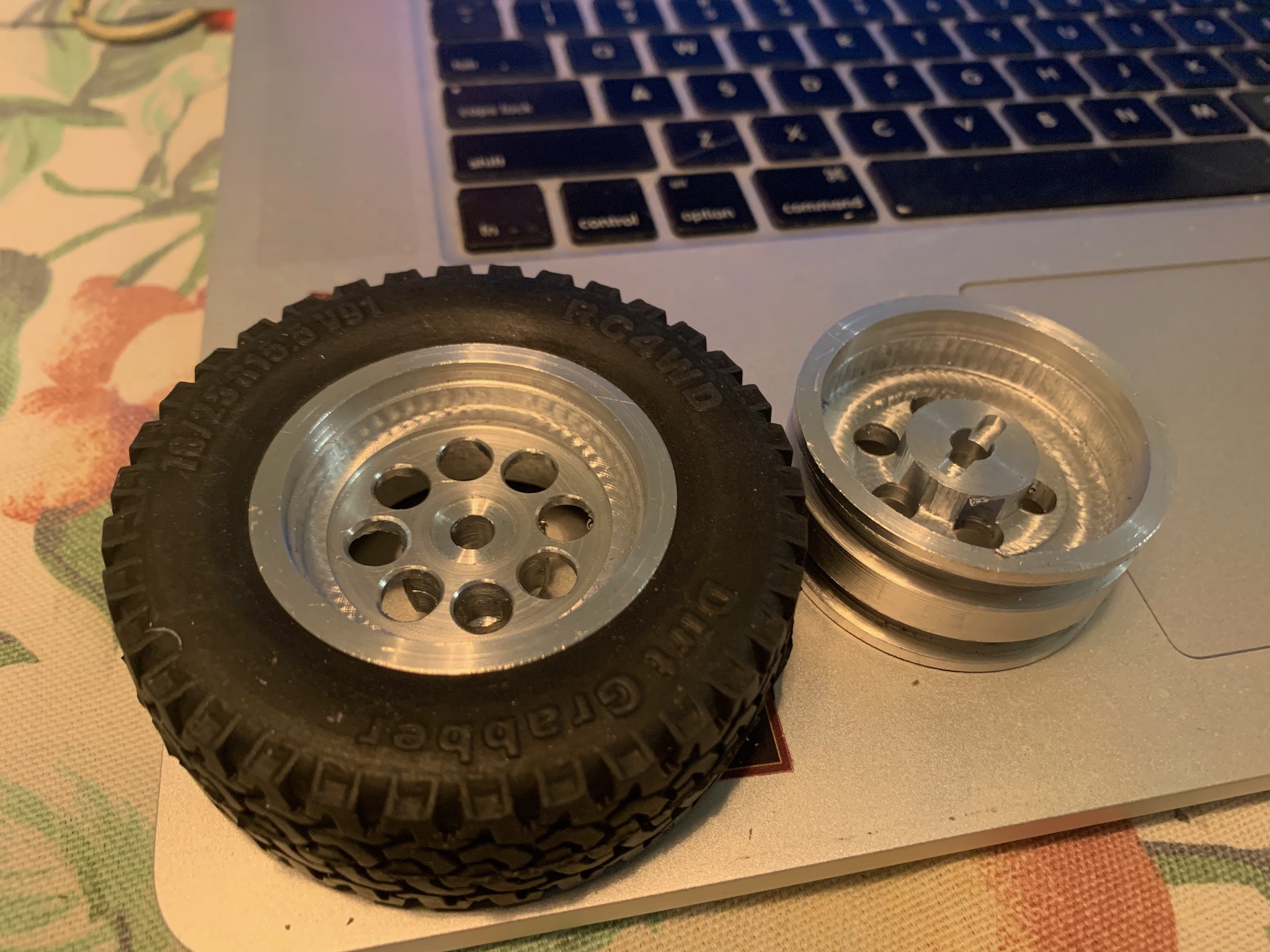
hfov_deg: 67.3
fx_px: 954
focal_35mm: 26
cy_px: 476
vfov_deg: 53.1
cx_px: 635
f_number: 1.8
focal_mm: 4.25
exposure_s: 1/33
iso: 400
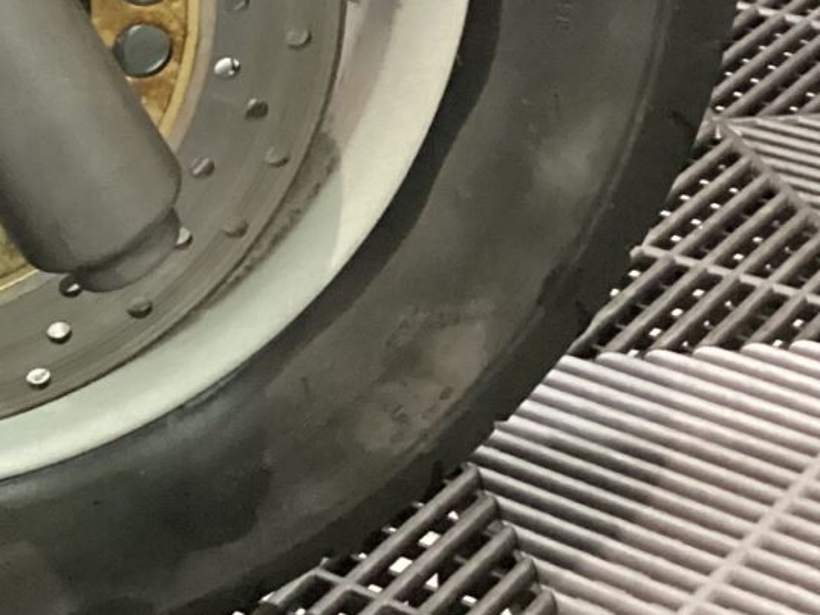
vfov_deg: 12.9
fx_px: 2629
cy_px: -187
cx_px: -171
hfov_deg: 16.9
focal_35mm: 111
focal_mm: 3.3
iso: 640
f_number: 2.4
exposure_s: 1/30
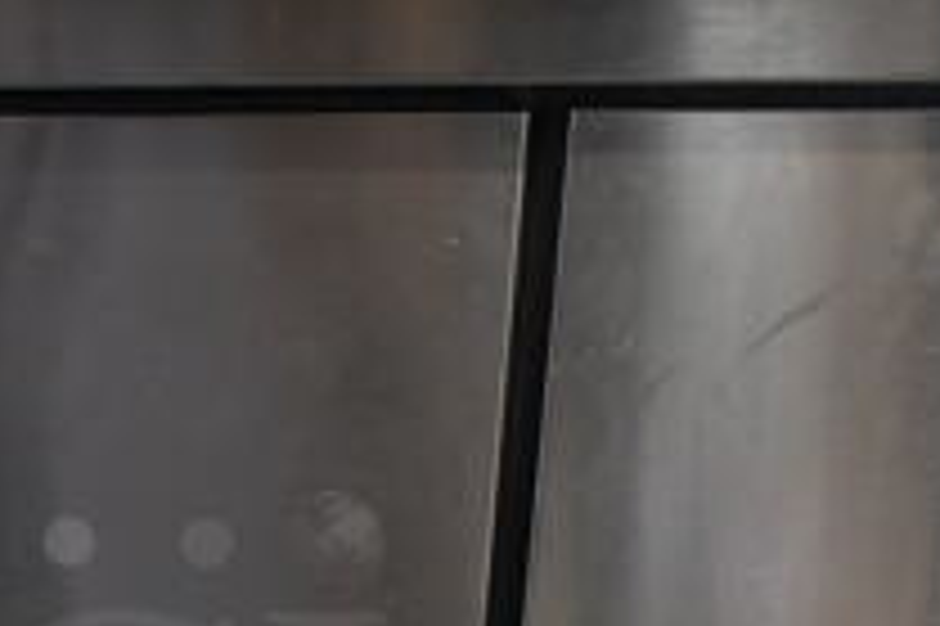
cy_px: 725
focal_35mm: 79
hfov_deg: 24.8
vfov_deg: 16.6
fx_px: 2061
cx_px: 67
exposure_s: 1/30
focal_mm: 18
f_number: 3.5
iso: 800
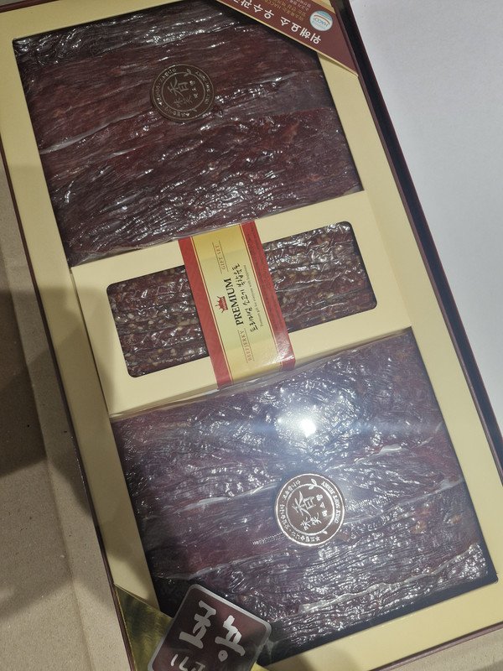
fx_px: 446
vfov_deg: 73.9
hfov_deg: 58.9
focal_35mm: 23
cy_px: 336
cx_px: 252
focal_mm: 5.54
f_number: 1.8
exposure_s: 1/180
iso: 160
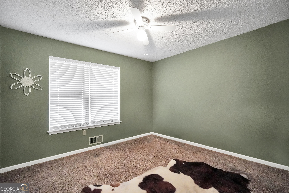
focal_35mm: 16
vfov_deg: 74.6
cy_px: 96
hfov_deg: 97.6
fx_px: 126
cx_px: 144
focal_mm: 10.5
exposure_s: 1/160
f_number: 4
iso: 6400
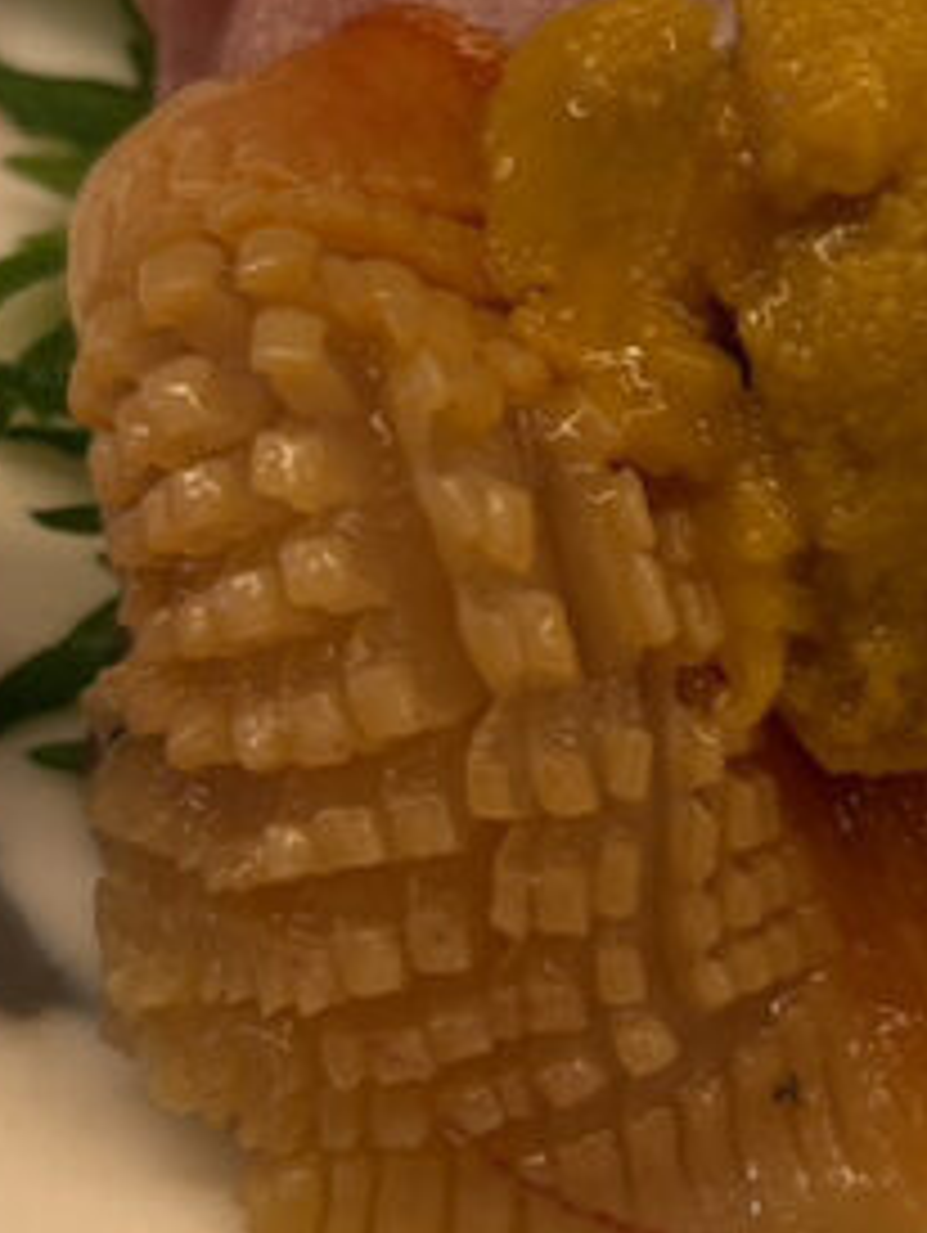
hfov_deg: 14.9
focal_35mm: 97
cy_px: 662
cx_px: 1012
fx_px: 3458
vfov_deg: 20.2
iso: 64
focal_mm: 5.96
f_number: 1.6
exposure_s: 1/60
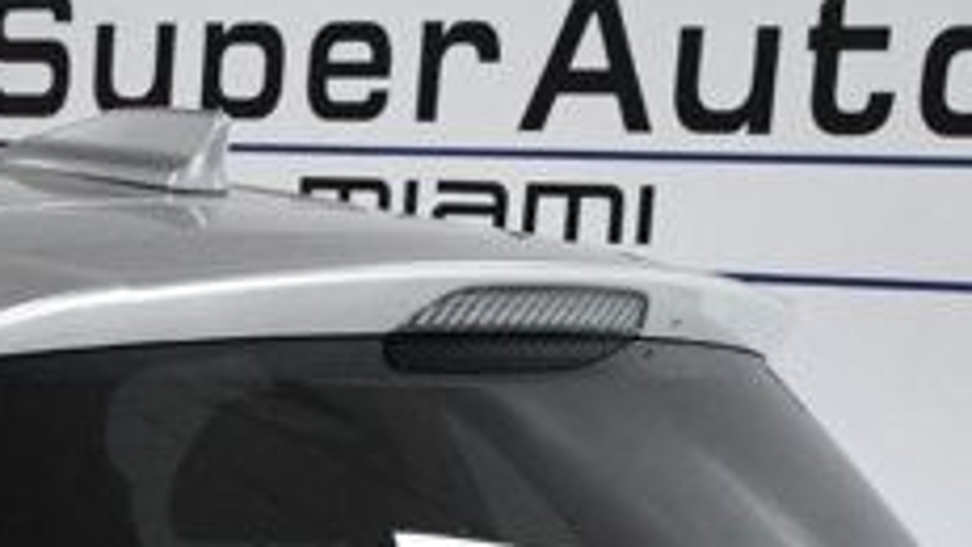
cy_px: 1149
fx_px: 4073
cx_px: -429
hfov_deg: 13.0
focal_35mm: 158
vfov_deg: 7.3
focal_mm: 23
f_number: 10
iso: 2500
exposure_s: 1/400
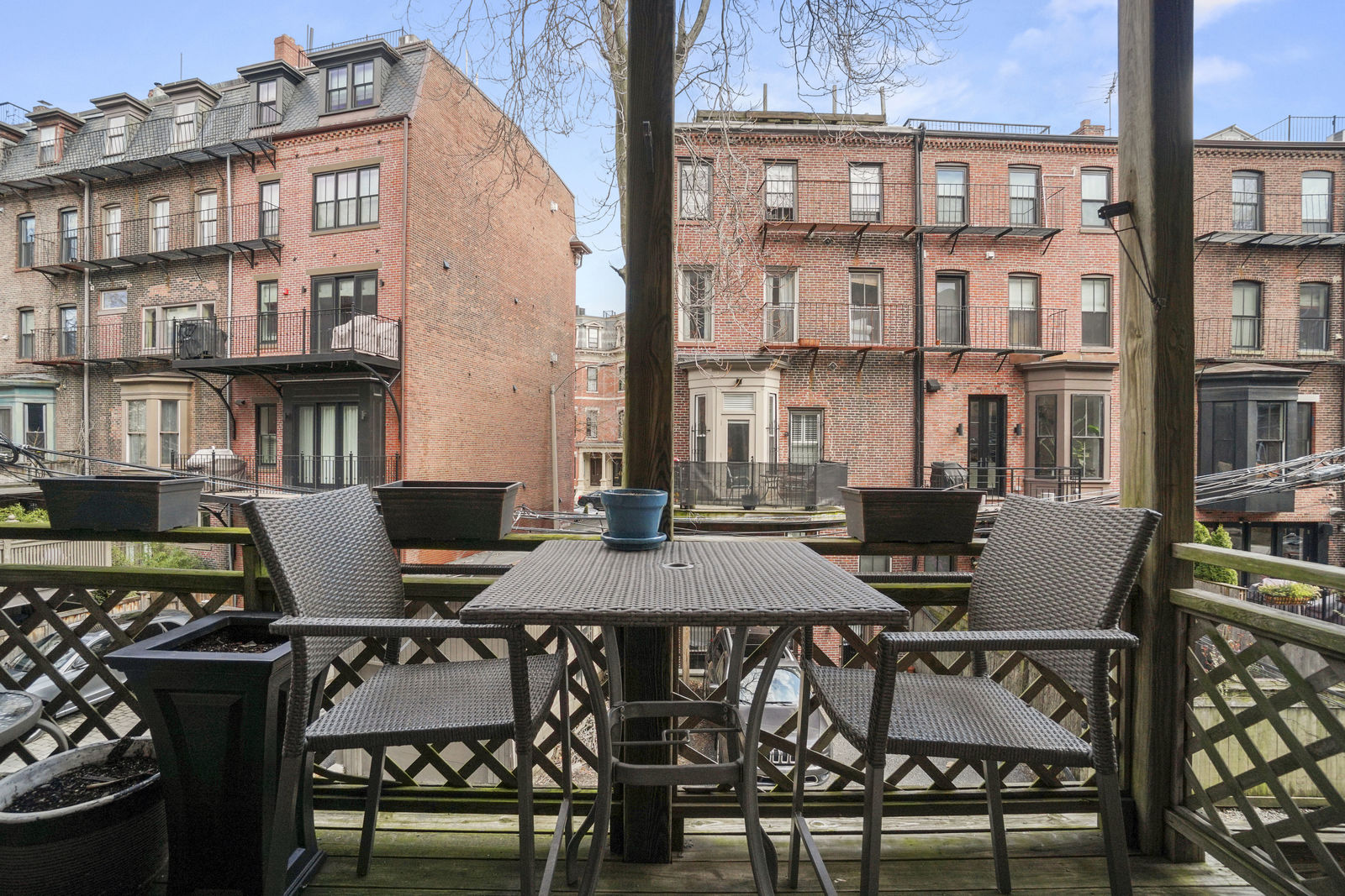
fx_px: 560
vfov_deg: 77.3
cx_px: 672
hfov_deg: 100.4
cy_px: 448
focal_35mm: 15
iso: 320
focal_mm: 10
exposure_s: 1/320
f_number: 7.1
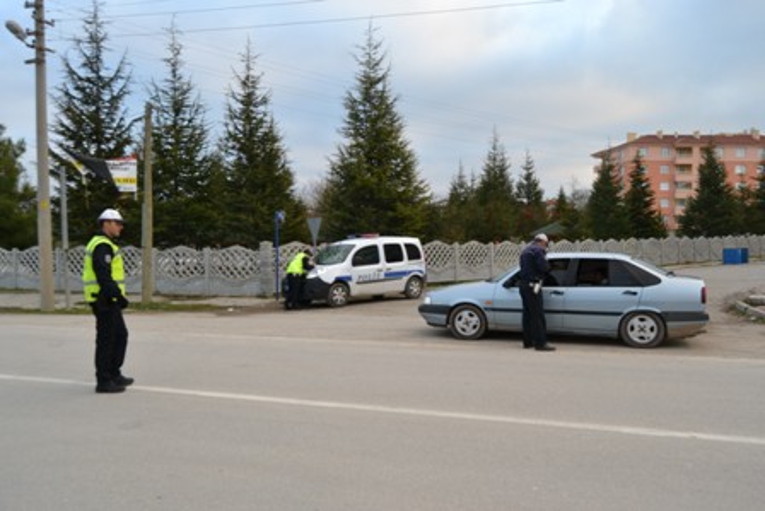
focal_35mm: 27
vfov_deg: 48.0
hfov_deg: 67.4
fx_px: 574
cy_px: 256
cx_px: 382
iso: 280
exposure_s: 1/125
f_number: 5.6
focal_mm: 18
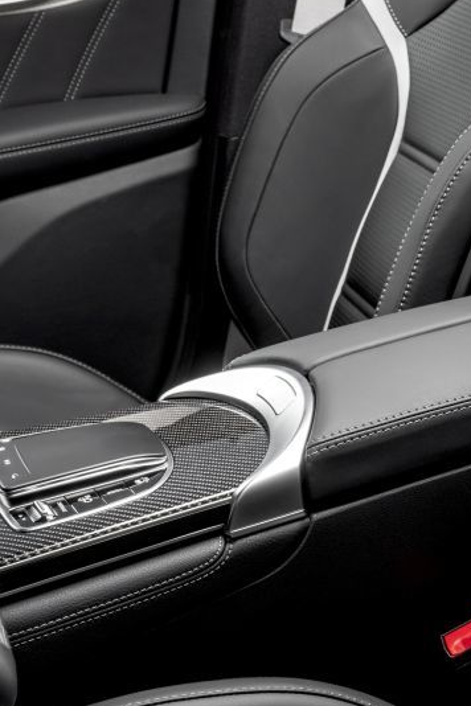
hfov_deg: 13.4
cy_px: 430
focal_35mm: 97
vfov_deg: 21.0
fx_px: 1903
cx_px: 677
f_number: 11
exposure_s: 1/250
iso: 200
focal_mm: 27
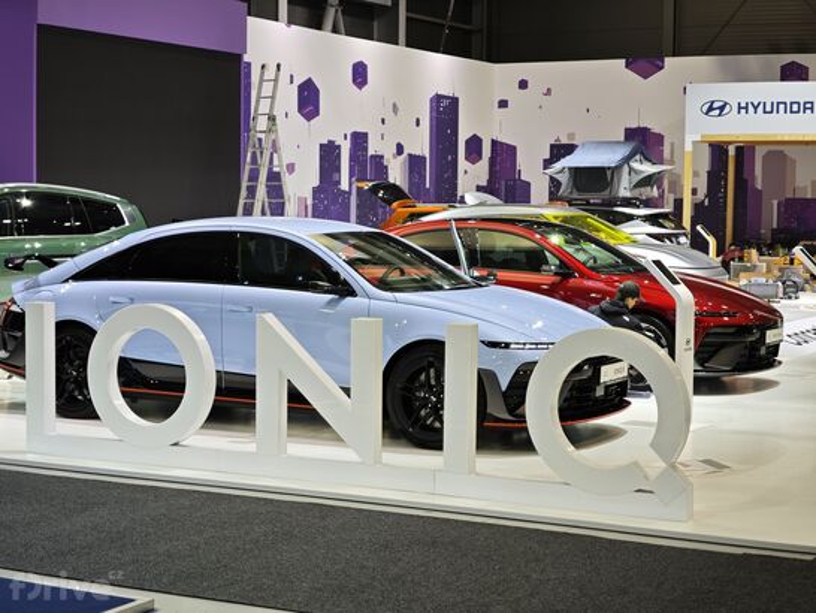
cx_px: 408
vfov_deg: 21.0
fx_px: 1651
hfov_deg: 27.8
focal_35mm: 70
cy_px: 306
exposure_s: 1/100
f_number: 1.8
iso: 160
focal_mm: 11.5
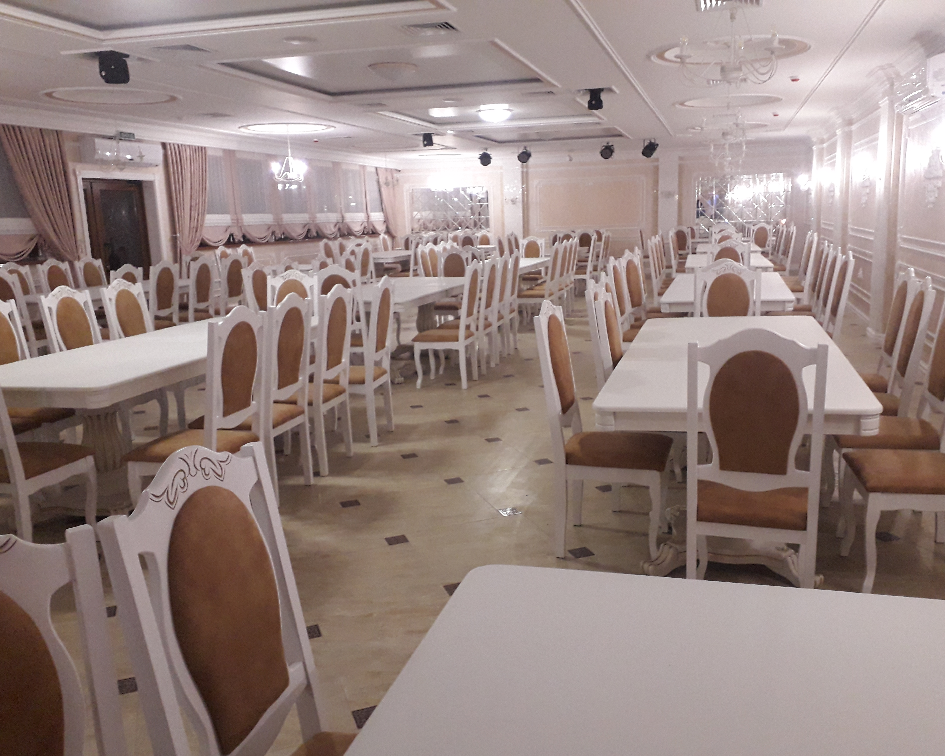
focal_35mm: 29
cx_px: 509
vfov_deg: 50.0
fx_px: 811
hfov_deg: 60.4
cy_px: 389
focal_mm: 3.6
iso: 200
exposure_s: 1/25
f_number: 1.9
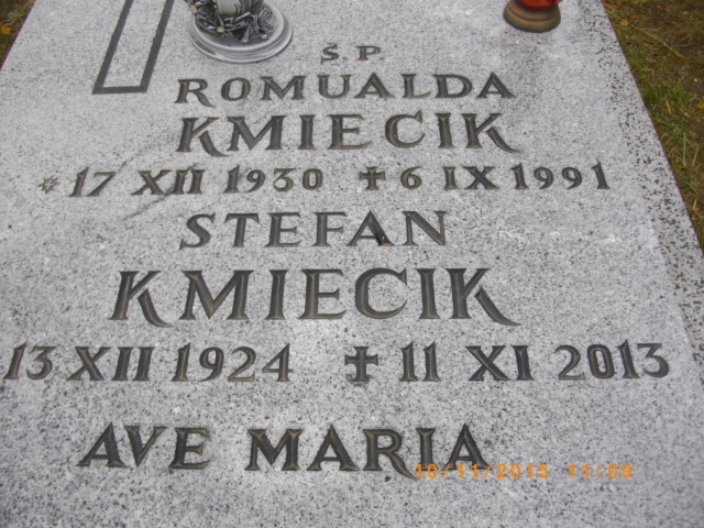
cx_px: 352
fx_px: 651
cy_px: 264
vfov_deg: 44.2
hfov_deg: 56.8
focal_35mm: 32
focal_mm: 5.7
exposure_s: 1/200
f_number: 2.9
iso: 100
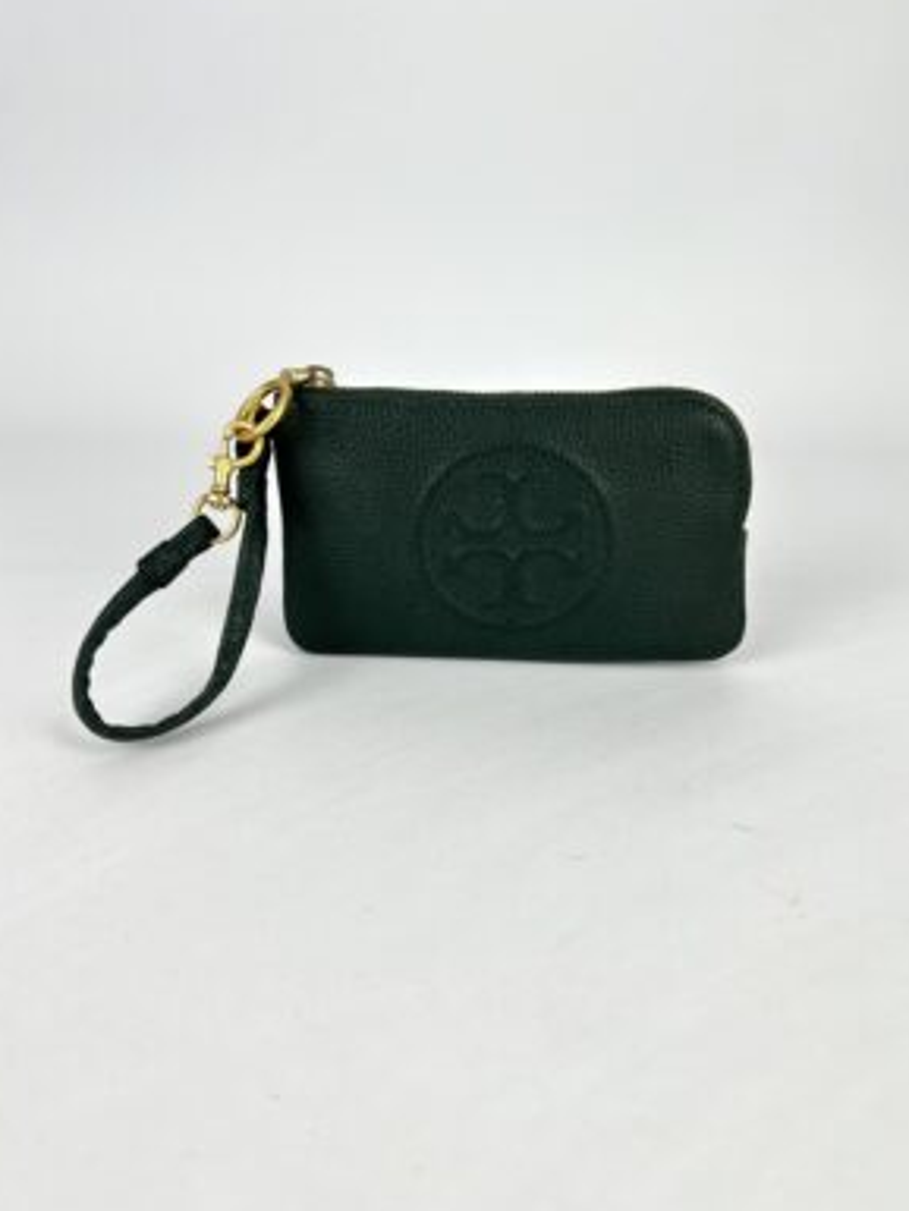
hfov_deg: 51.4
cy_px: 591
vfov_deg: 65.3
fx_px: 945
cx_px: 450
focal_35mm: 27
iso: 40
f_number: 1.5
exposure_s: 1/284
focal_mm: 5.7
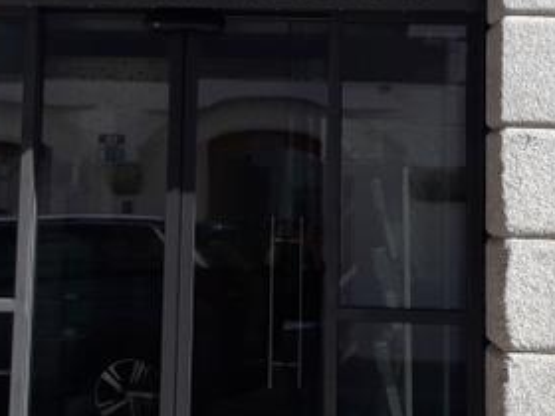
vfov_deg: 15.3
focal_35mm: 96
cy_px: 71
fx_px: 1539
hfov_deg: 20.4
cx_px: 228
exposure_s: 1/1328
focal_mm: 3.7
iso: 40
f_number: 1.9
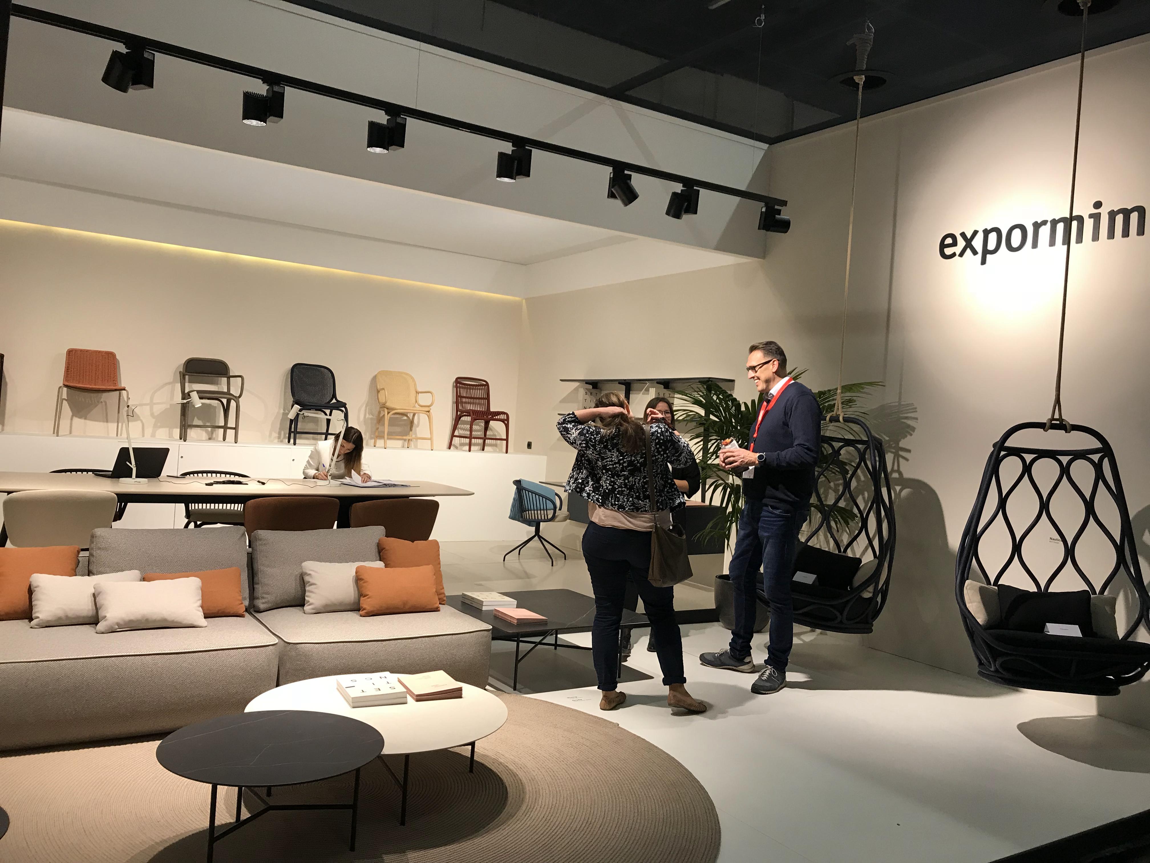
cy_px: 432
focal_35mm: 28
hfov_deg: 63.4
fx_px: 930
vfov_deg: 49.7
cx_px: 575
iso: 25
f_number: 1.8
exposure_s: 1/33
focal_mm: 3.99
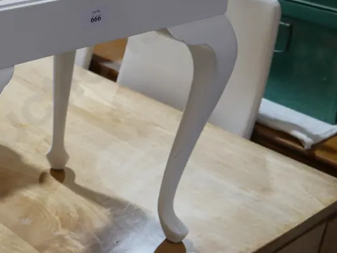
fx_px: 663
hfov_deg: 27.2
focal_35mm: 68
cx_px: 14
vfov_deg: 21.7
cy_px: 126
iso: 250
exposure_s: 1/60
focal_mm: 17
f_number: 4
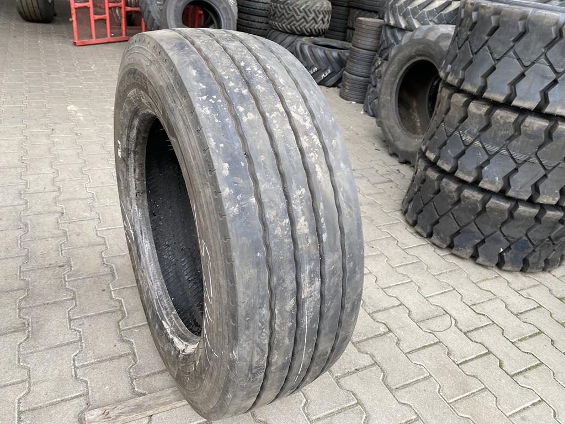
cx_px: 282
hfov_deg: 67.3
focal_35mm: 26
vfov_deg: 53.1
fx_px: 424
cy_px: 212
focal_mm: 4.25
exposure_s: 1/121
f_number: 1.8
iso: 40
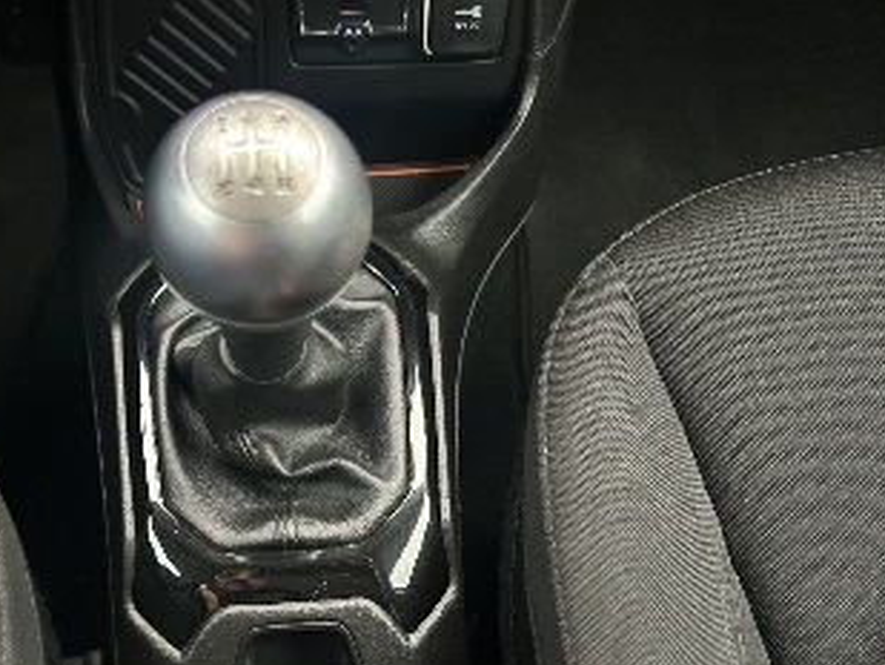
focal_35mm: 35
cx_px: 327
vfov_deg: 40.4
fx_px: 895
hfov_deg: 52.0
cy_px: 418
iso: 800
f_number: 1.5
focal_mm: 5.7
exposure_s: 1/30
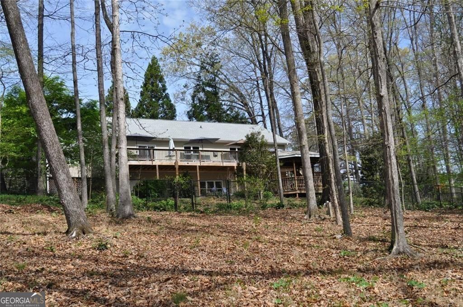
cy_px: 154
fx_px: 558
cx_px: 232
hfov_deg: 45.0
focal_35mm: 44
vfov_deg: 30.7
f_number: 10
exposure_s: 1/400
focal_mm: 29
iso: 200
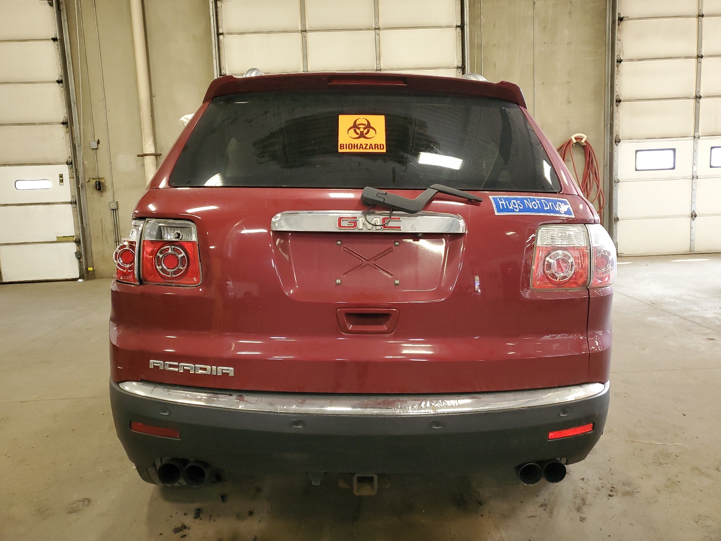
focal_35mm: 26
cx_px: 360
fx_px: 542
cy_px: 270
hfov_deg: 67.3
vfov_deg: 53.1
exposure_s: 1/60.2
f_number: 1.5
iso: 206
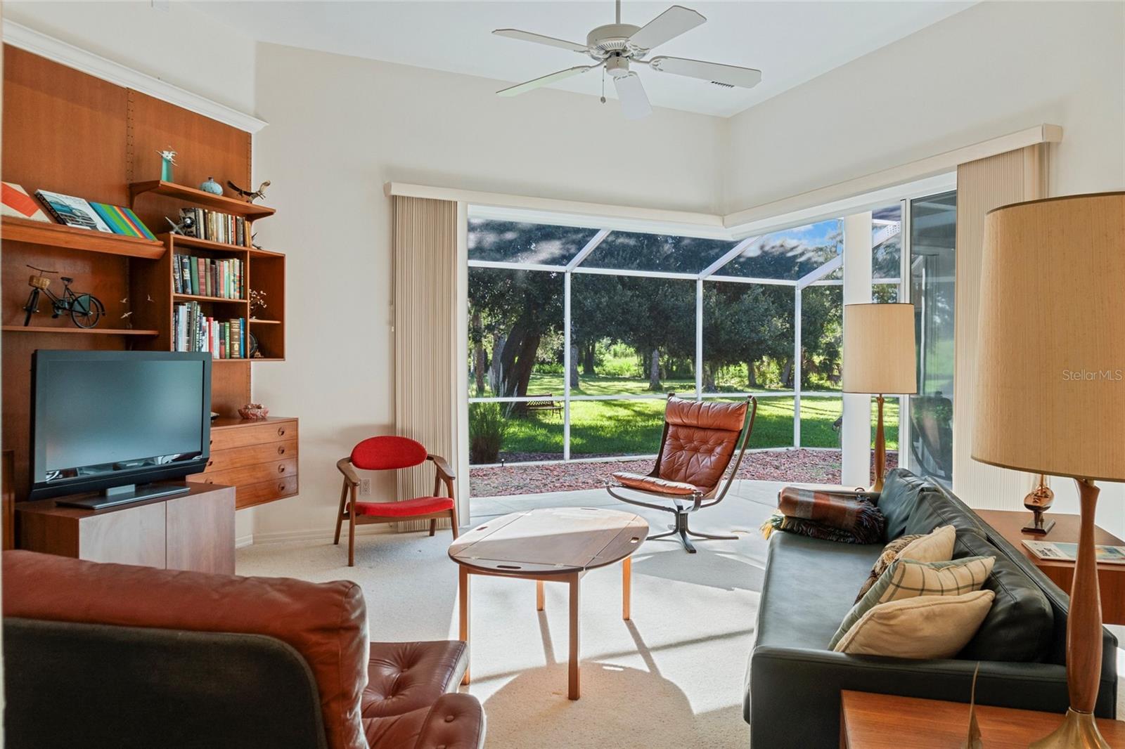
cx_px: 562
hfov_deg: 73.8
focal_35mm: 24
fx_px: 750
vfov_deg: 53.1
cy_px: 374
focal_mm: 16
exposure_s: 1/40
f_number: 8
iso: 400
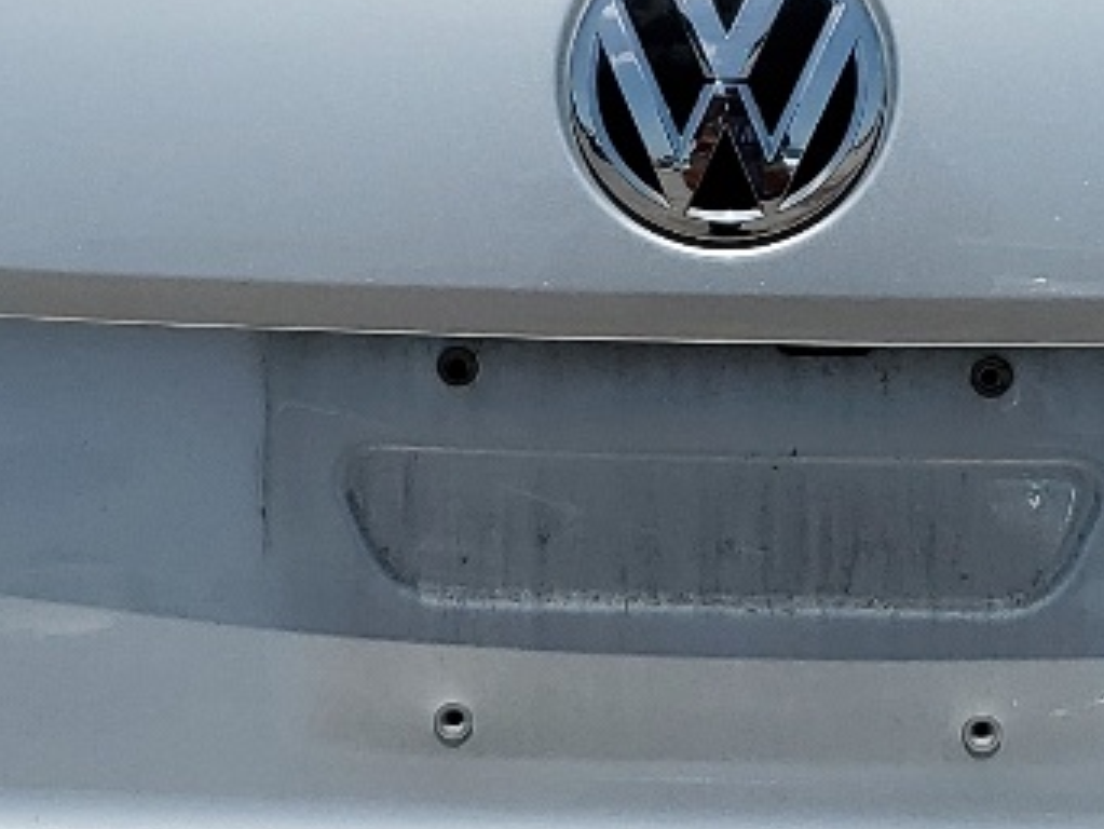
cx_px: 771
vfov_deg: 12.2
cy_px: 427
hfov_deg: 16.1
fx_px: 3892
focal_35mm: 122
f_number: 1.5
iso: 51
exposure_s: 1/10000
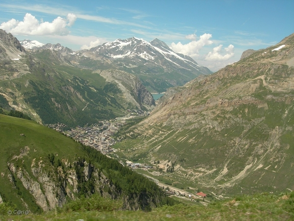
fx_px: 323
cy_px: 110
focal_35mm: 38
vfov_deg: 37.7
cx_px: 147
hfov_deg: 49.0
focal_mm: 7.8
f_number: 4.8
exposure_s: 1/530
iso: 50
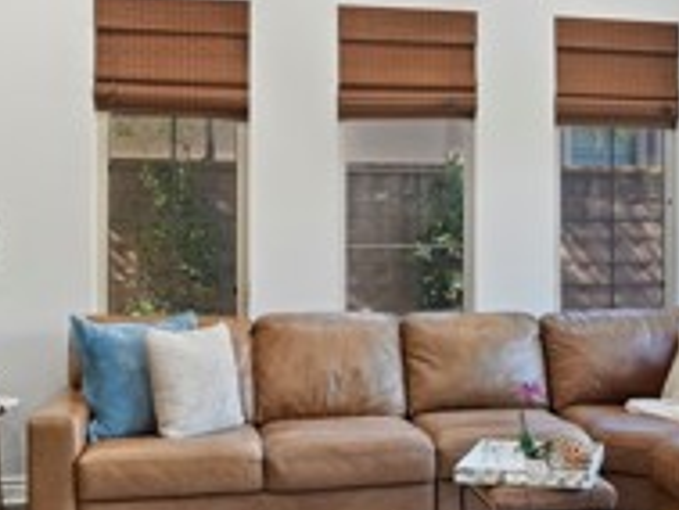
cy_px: 242
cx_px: 499
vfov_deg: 28.1
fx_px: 1021
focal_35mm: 52
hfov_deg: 36.1
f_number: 8
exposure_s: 1/3
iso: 250
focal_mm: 16
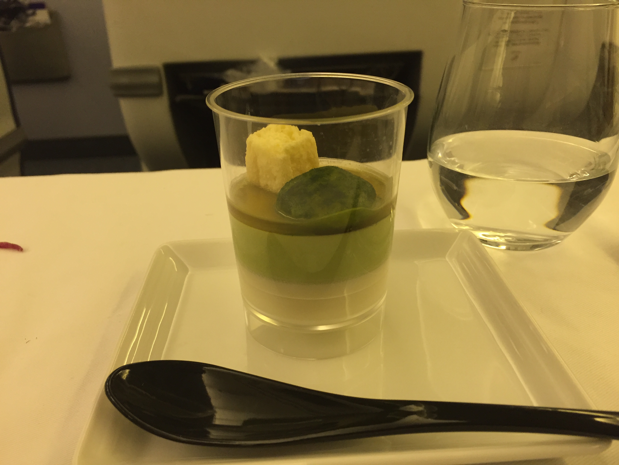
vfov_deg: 48.2
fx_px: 519
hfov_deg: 61.7
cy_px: 232
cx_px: 310
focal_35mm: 29
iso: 100
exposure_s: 1/30
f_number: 2.2
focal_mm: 4.15
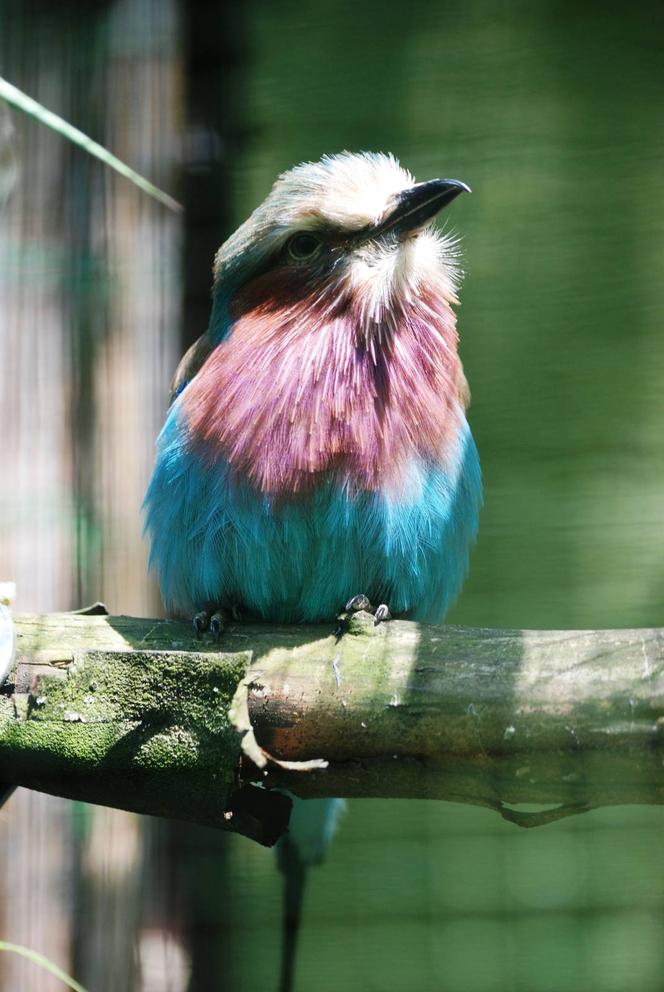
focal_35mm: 165
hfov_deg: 8.3
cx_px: 332
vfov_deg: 12.4
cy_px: 496
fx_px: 4552
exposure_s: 1/125
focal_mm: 110
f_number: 4.2
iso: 250
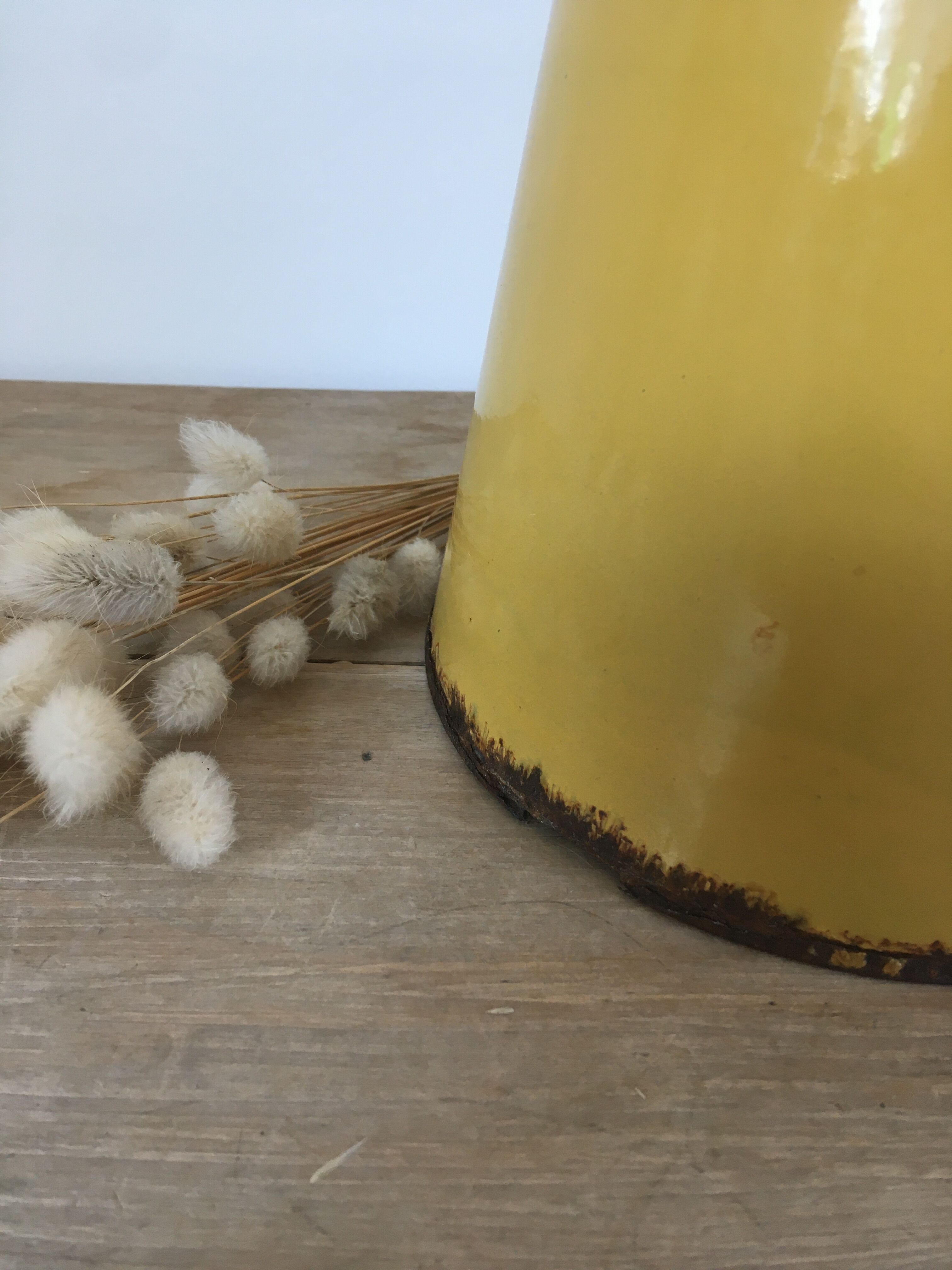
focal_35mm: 29
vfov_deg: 61.7
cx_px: 476
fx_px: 1063
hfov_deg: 48.2
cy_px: 635
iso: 32
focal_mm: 4.15
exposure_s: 1/33
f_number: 2.2
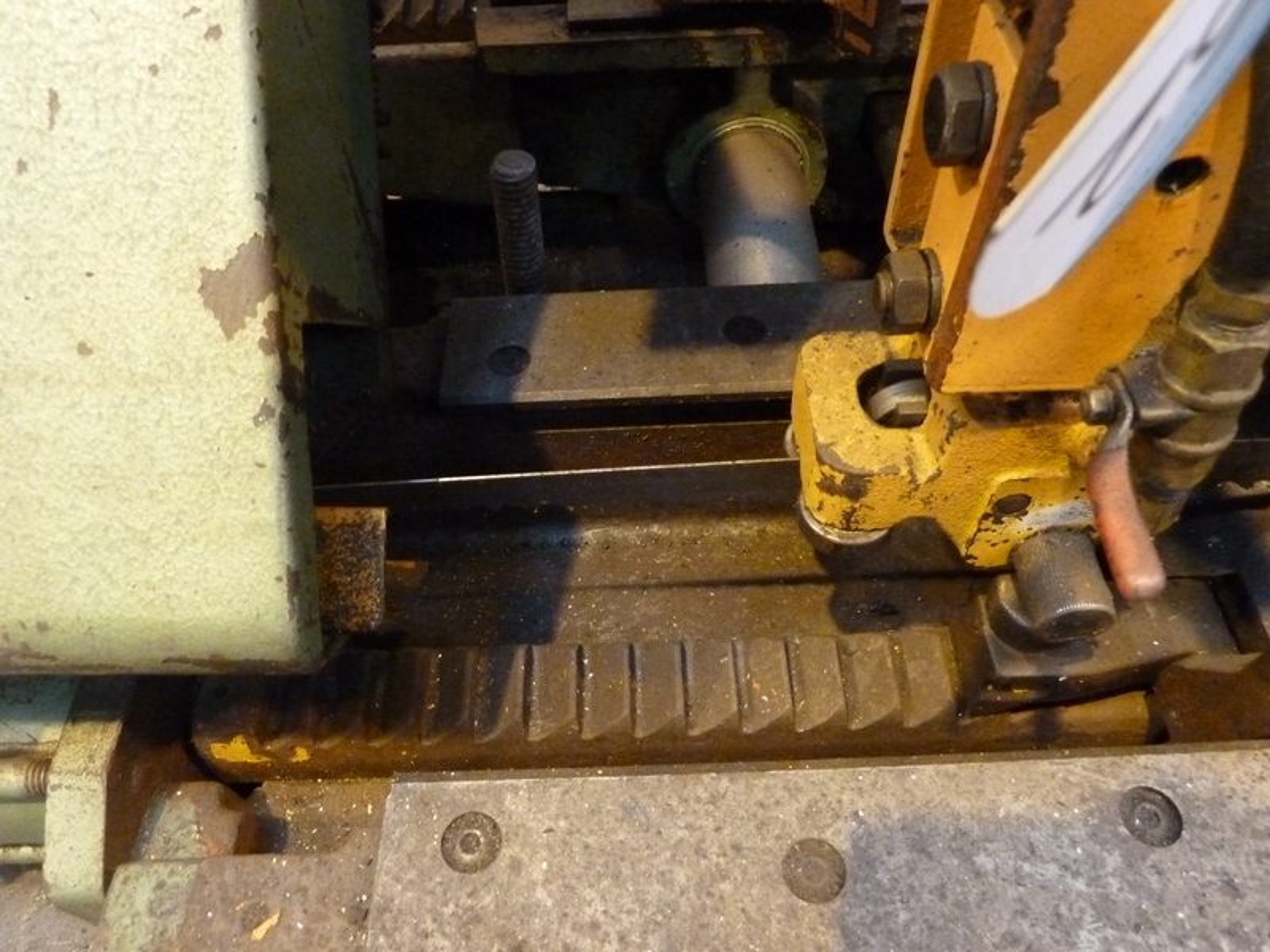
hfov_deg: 69.4
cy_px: 476
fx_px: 917
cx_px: 635
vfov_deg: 54.9
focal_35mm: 25
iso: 800
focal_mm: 4.1
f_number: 3.3
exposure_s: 1/13
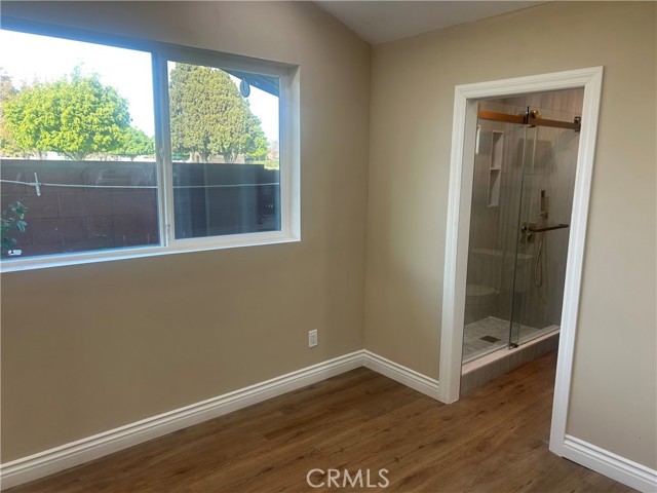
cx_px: 328
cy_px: 246
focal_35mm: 26
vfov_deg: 53.1
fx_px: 493
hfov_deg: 67.3
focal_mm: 5.7
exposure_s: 1/120
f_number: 1.5
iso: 50
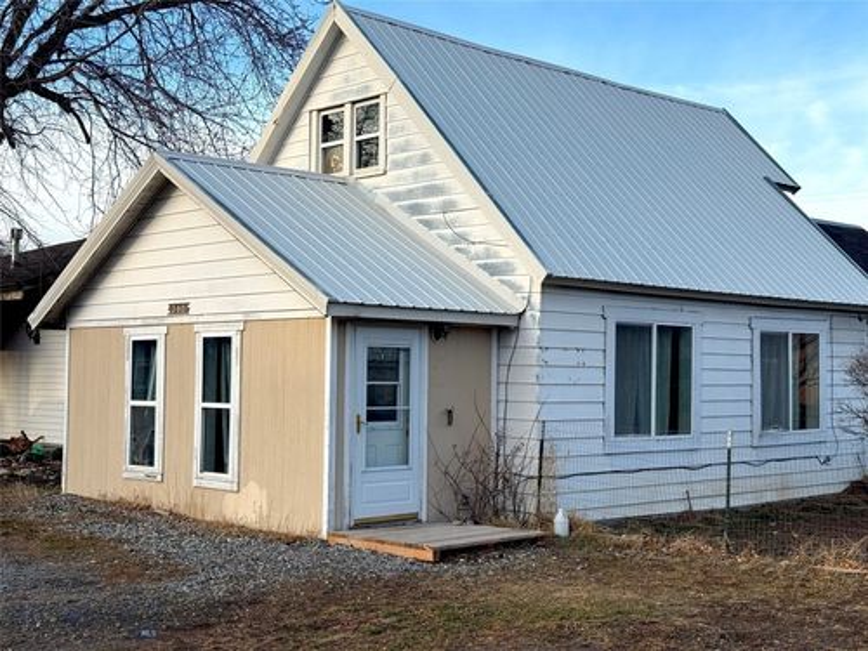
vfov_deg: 30.3
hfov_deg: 39.7
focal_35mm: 48
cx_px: 434
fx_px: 1204
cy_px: 326
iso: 64
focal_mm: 6.76
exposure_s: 1/1133
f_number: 1.78
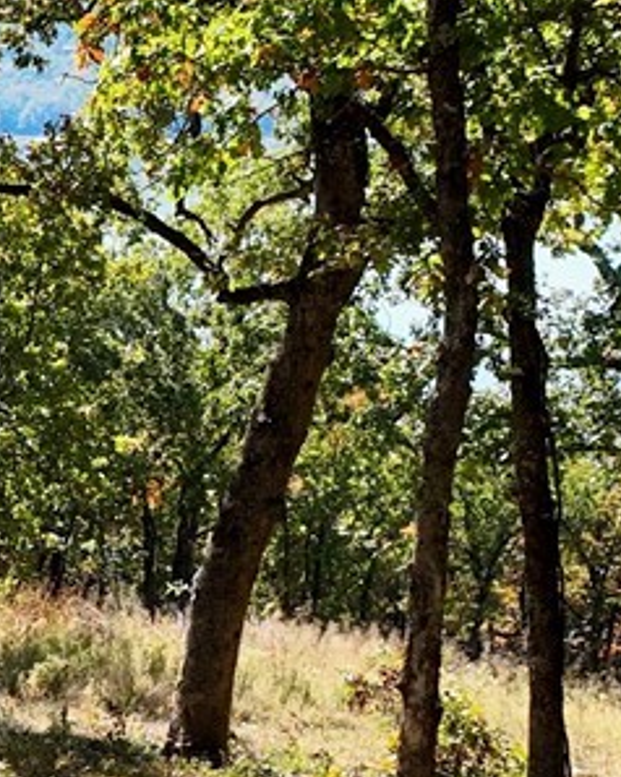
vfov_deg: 12.7
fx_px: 3473
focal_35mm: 151
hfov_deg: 9.9
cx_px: -350
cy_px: 626
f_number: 2.8
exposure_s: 1/2000
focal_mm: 12.29
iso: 240
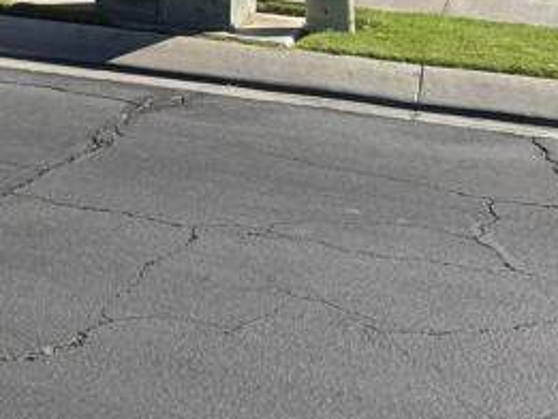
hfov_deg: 19.8
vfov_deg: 14.3
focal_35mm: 94
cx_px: -86
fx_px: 1516
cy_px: -284
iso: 80
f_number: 1.78
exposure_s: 1/4673
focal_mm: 6.76
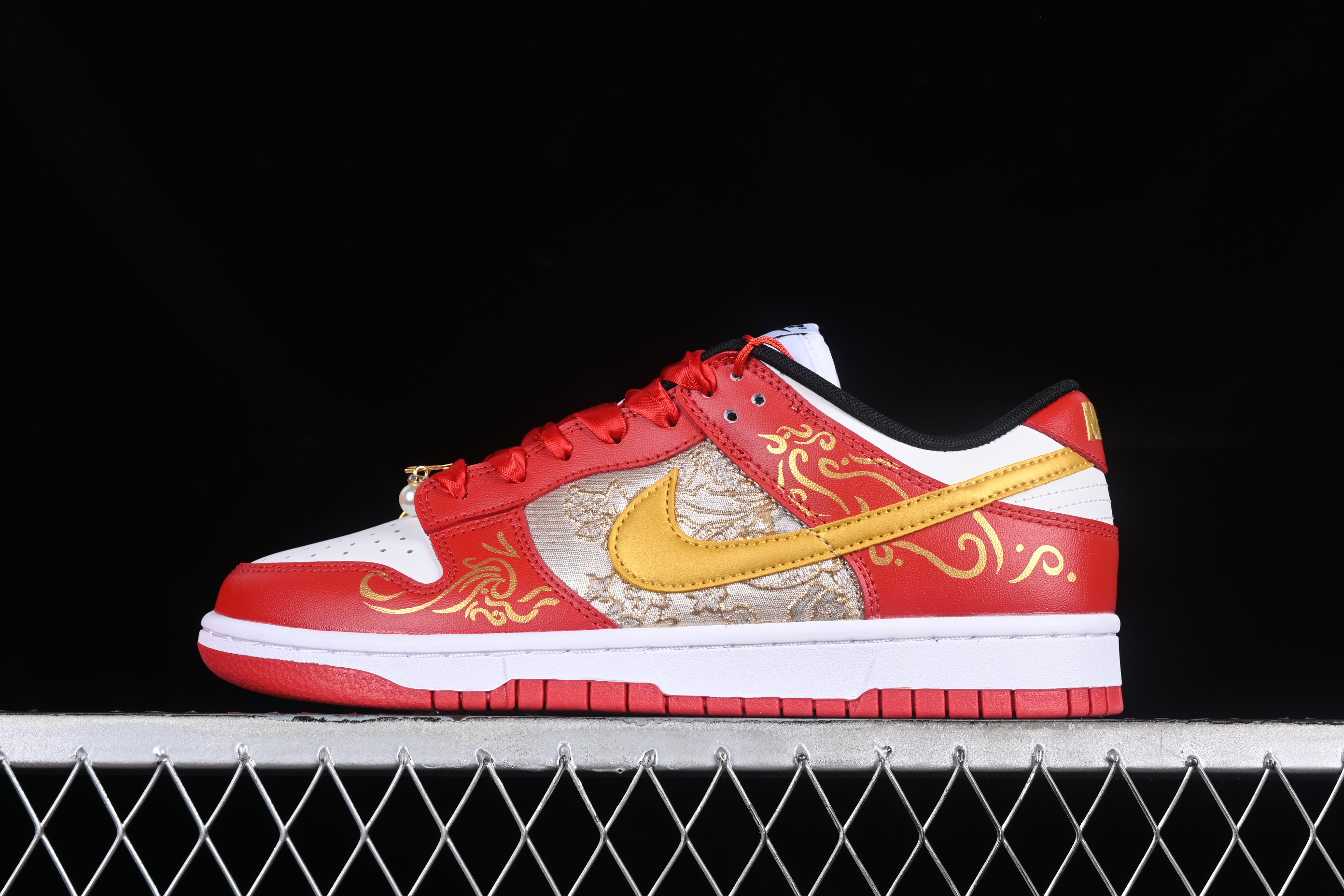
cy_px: 448
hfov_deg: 27.0
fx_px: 2800
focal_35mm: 75
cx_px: 672
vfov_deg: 18.2
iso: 160
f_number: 8
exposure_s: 1/80
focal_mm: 50
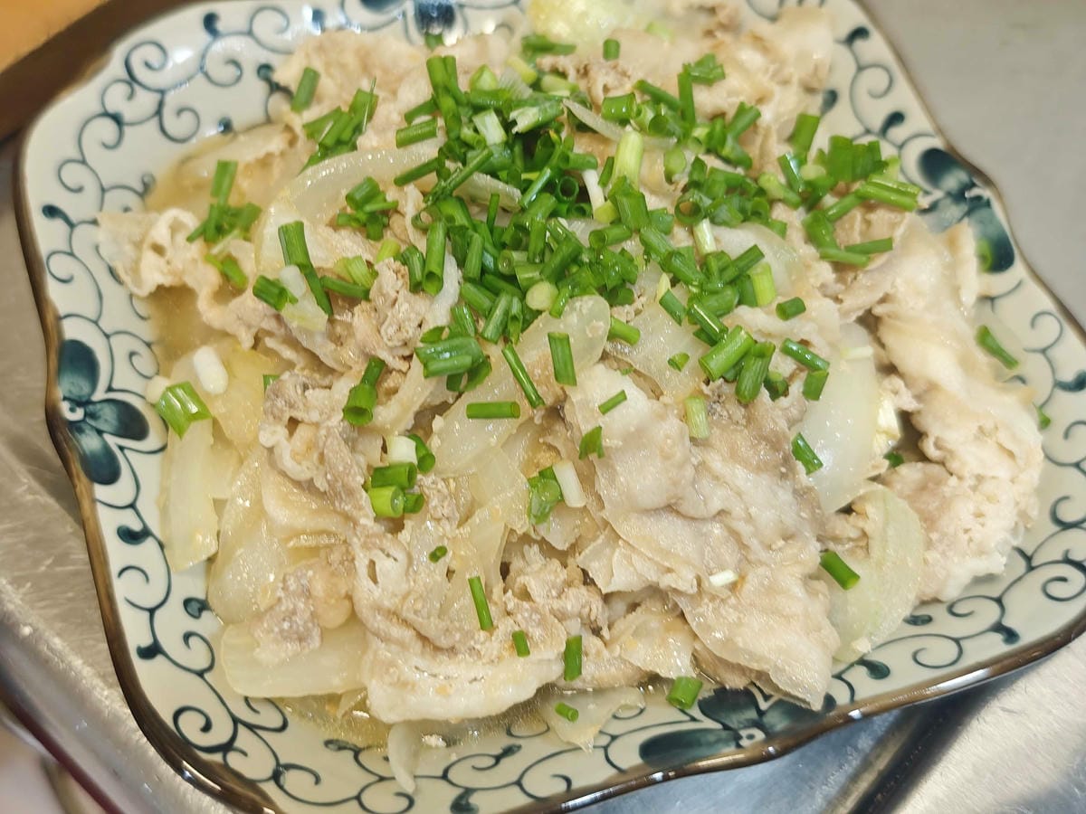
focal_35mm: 41
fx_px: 1286
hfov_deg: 45.8
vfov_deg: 35.1
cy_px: 407
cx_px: 543
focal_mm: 8.72
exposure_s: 1/60
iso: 479
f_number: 1.63
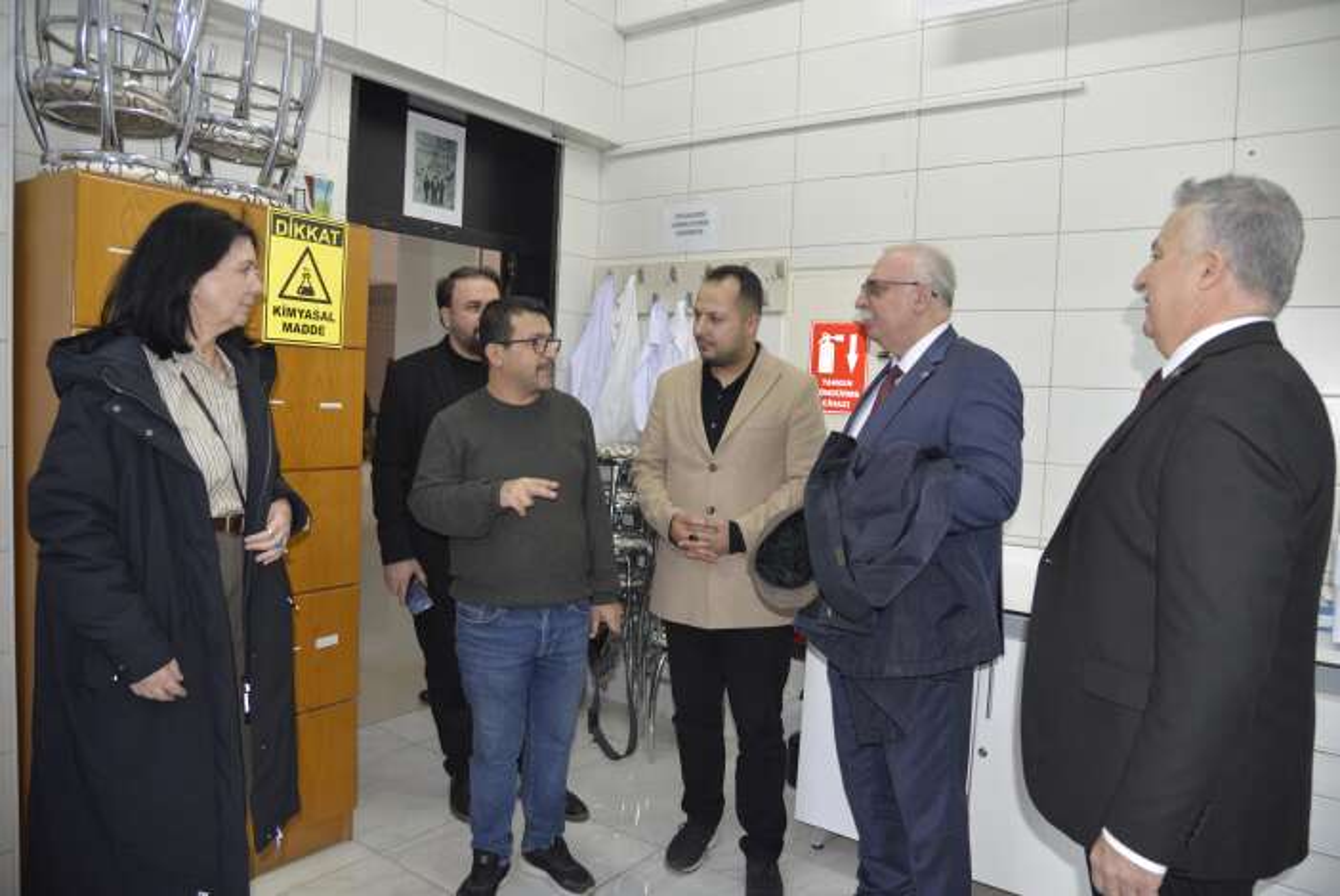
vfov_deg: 53.2
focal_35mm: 24
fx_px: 894
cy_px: 448
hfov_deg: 73.7
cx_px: 670
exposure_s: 1/60
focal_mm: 24
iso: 640
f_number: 4
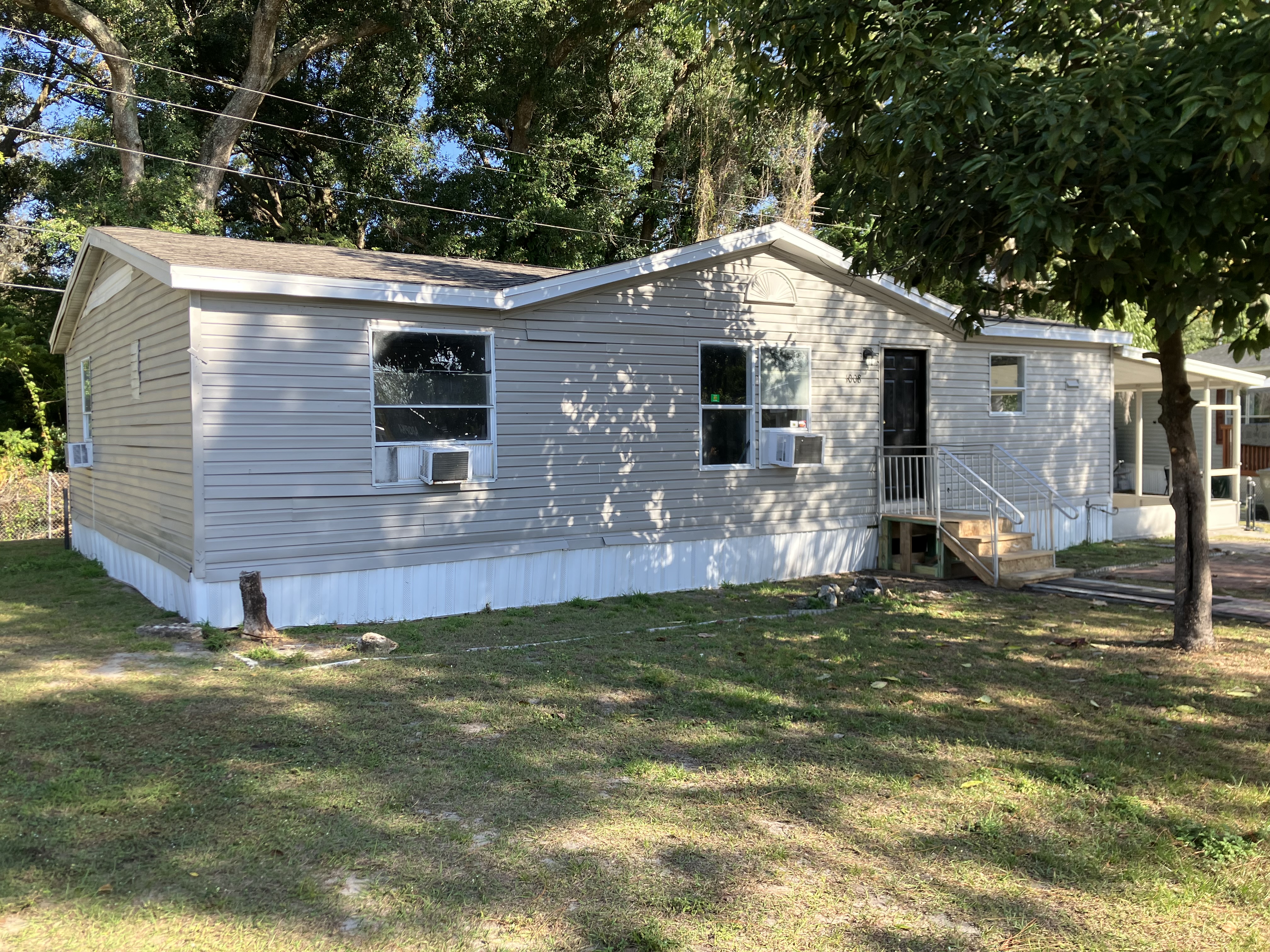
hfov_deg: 63.4
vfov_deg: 49.7
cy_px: 476
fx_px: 1027
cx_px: 635
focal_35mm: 28
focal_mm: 3.99
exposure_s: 1/486
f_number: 1.8
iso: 32
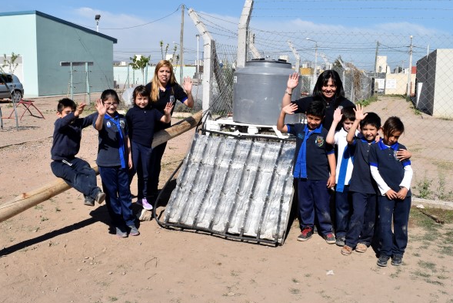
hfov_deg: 57.2
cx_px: 222
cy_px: 134
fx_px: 415
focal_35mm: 33
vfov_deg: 39.9
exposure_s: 1/400
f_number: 10
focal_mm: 18
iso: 200
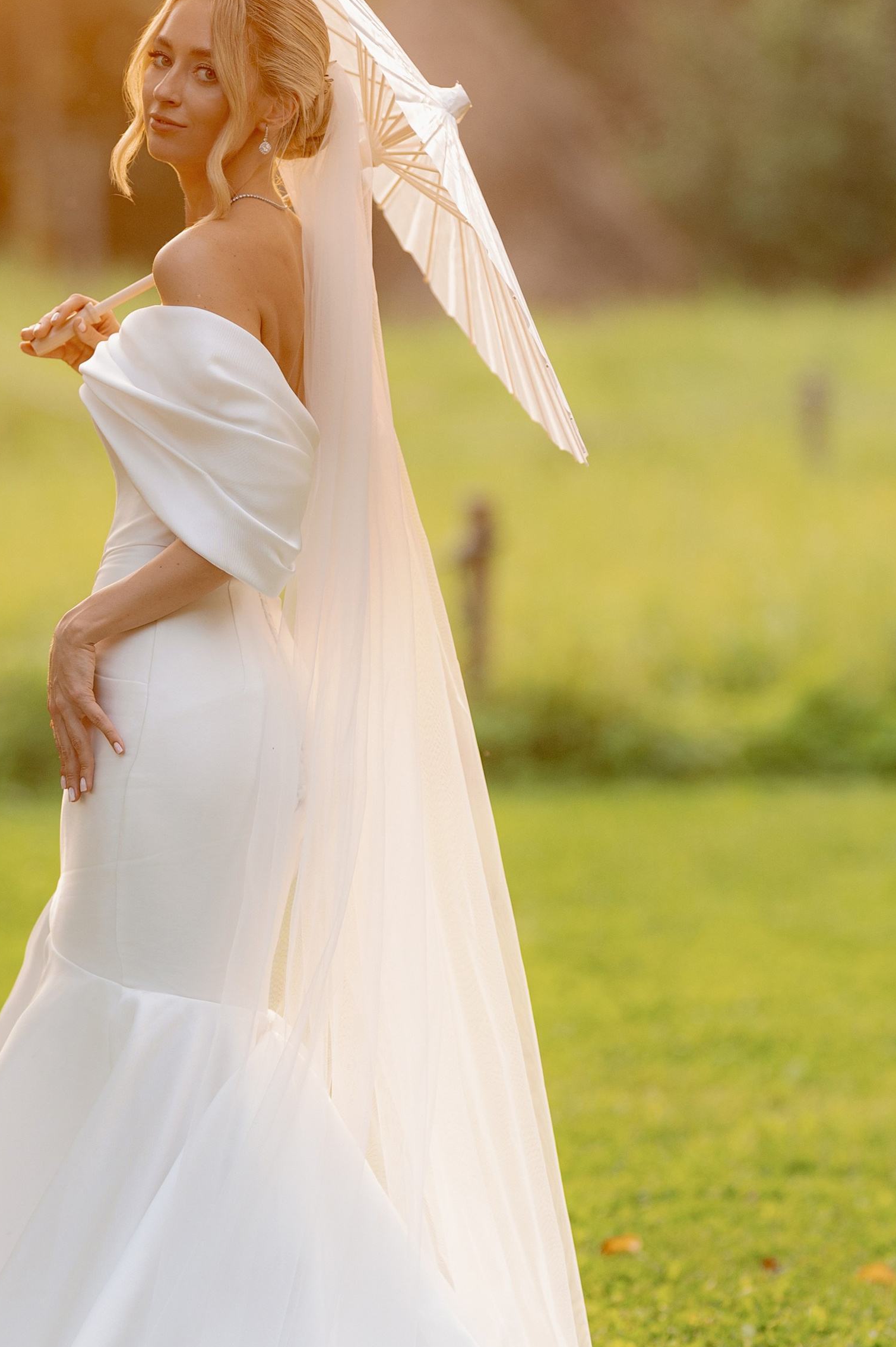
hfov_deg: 6.0
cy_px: 608
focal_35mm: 229
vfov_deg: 9.0
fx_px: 8560
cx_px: 296
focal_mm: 135
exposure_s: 1/400
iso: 250
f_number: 1.8
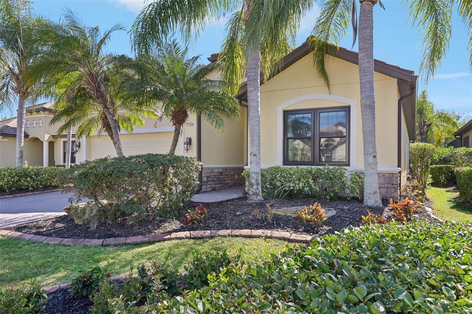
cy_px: 157
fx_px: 308
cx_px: 236
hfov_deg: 74.9
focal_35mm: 24
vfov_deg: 54.1
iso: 400
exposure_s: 1/250
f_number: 8
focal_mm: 23.5
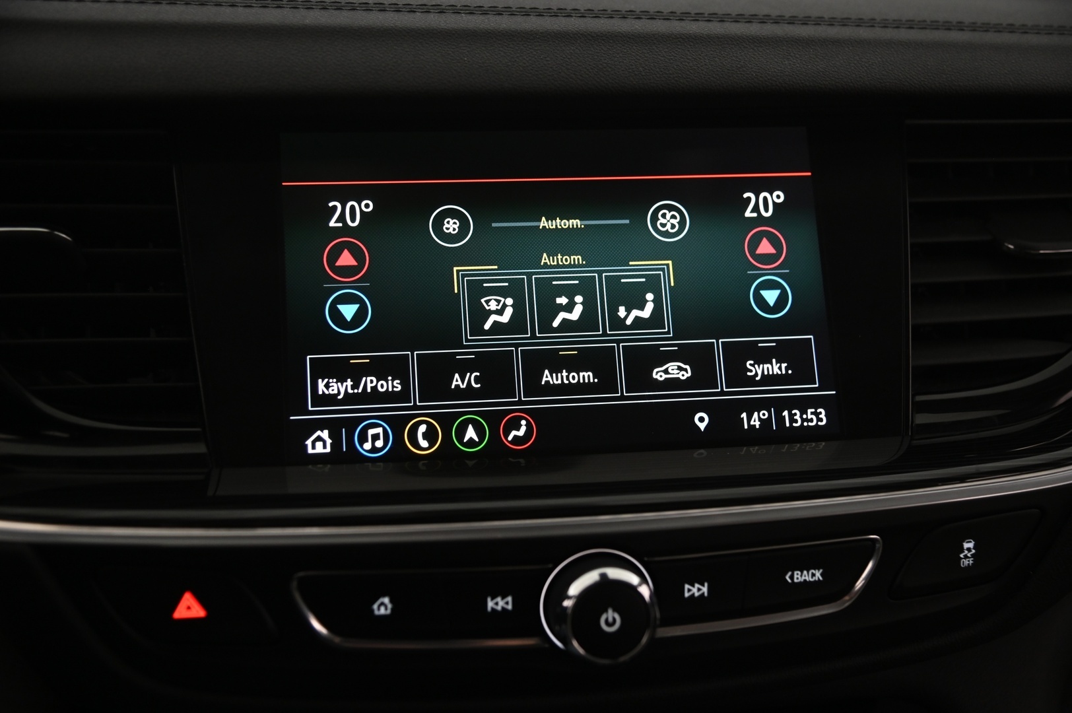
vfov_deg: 29.2
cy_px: 356
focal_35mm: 46
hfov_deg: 42.8
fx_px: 1369
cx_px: 536
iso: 2000
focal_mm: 46
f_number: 4
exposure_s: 1/50
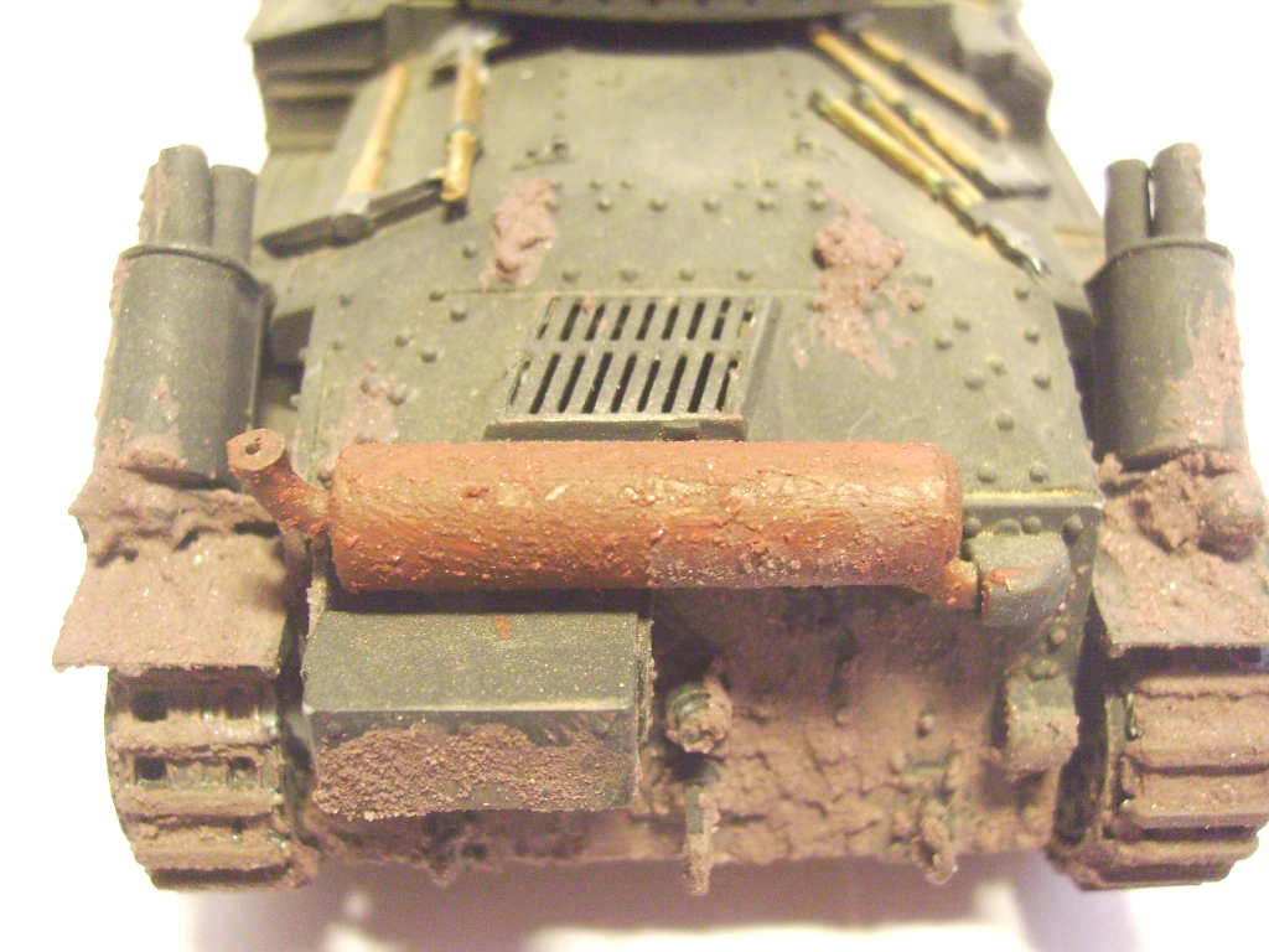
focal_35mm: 35
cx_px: 634
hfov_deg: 52.6
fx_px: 1283
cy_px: 476
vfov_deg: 40.7
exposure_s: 1/20
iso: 200
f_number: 2.8
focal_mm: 5.8
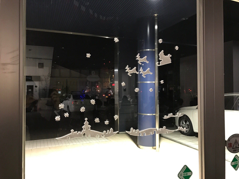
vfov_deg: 49.7
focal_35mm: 28
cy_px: 90
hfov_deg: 63.4
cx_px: 120
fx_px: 193
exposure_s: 1/9
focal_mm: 3.99
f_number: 1.8
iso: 100
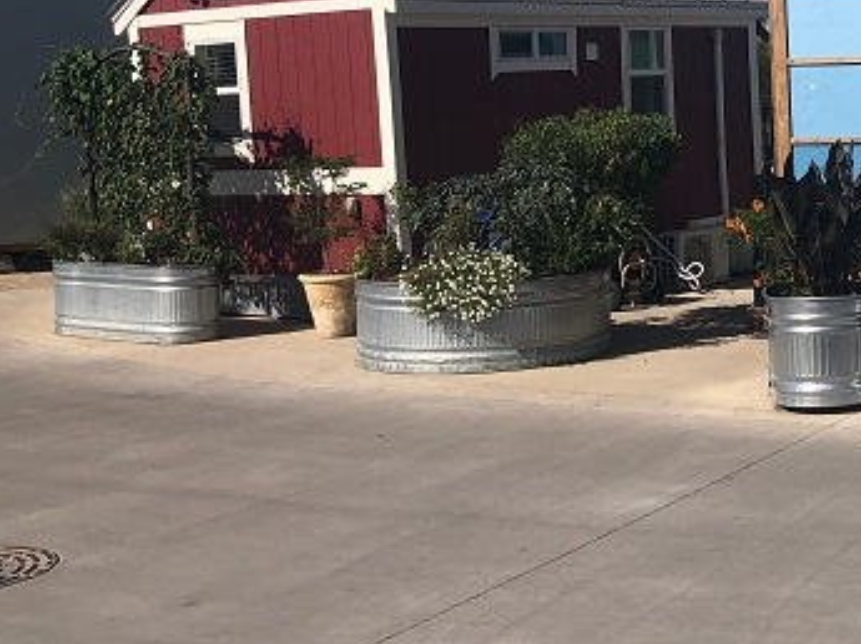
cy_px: 122
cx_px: 913
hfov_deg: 27.6
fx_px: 1615
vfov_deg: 22.2
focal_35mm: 65
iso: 25
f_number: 1.8
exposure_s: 1/3472
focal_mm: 3.99
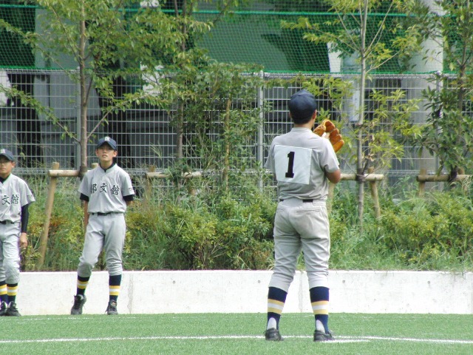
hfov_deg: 3.8
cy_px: 178
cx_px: 236
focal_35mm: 520
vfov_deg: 2.9
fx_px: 7105
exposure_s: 1/1000
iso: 400
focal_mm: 92
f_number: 4.5
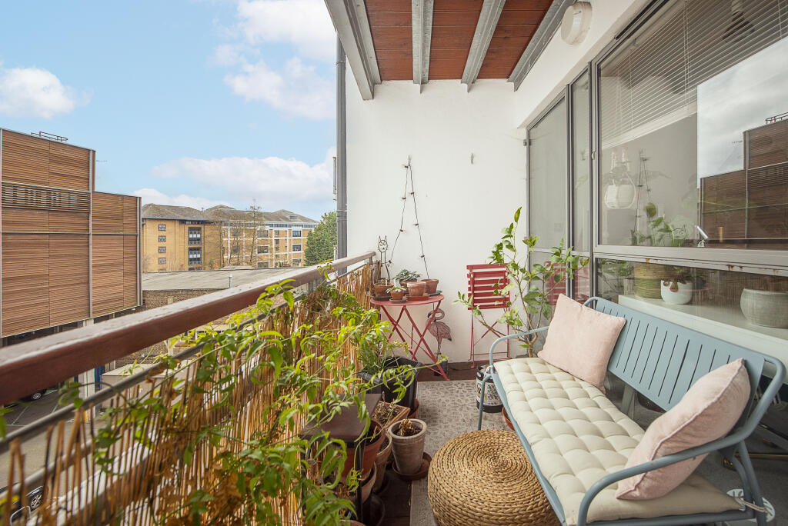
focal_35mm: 14
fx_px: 307
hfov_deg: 104.2
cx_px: 394
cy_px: 263
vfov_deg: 81.3
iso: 500
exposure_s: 1/320
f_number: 6.3
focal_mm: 14
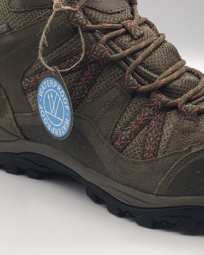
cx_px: 135
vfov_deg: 17.7
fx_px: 808
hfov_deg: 14.4
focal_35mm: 107
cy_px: 28
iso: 20
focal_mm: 6.6
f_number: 2.8
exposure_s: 1/491
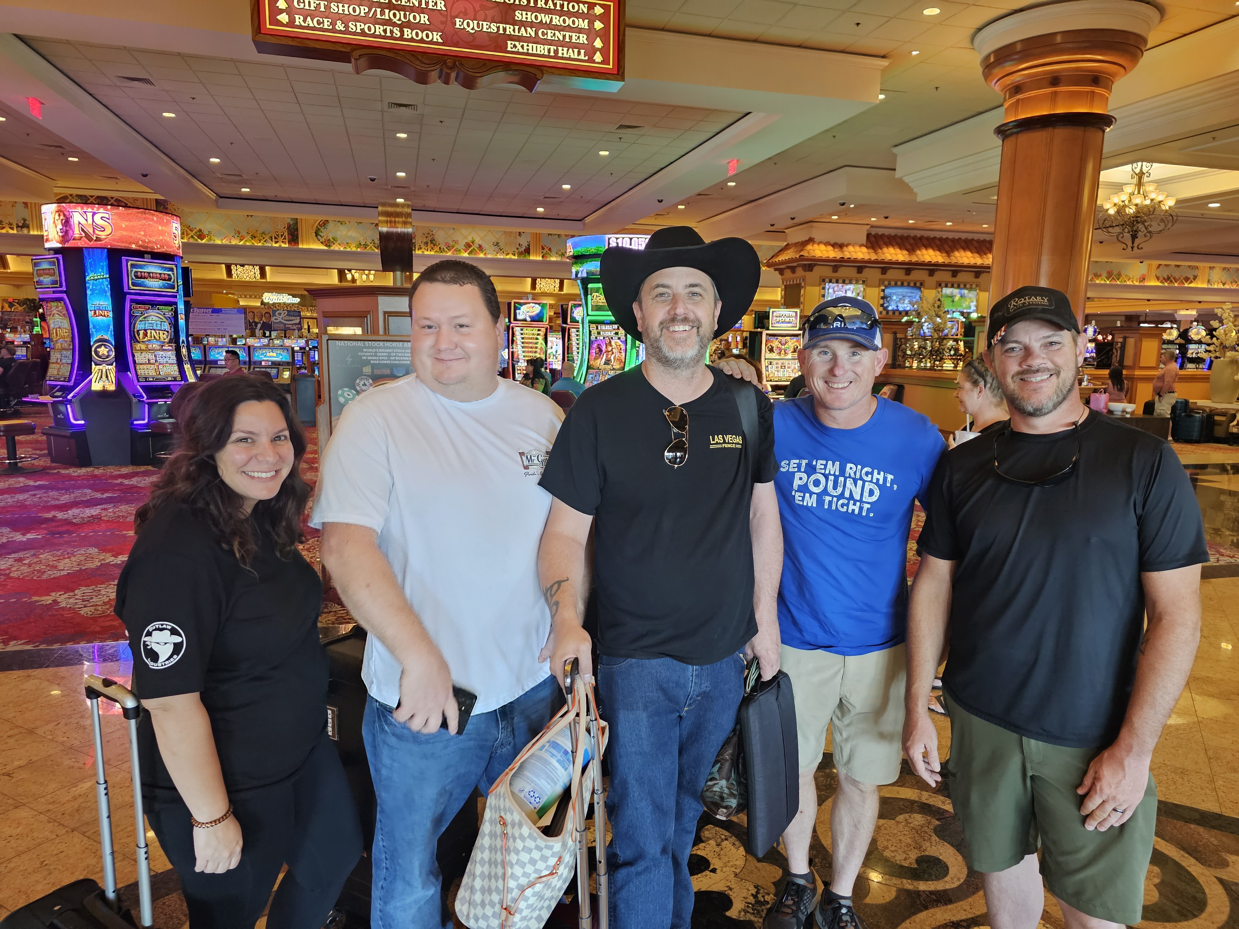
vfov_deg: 58.9
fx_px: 823
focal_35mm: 23
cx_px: 620
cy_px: 464
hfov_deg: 73.9
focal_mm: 6.3
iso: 1000
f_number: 1.7
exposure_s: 1/120
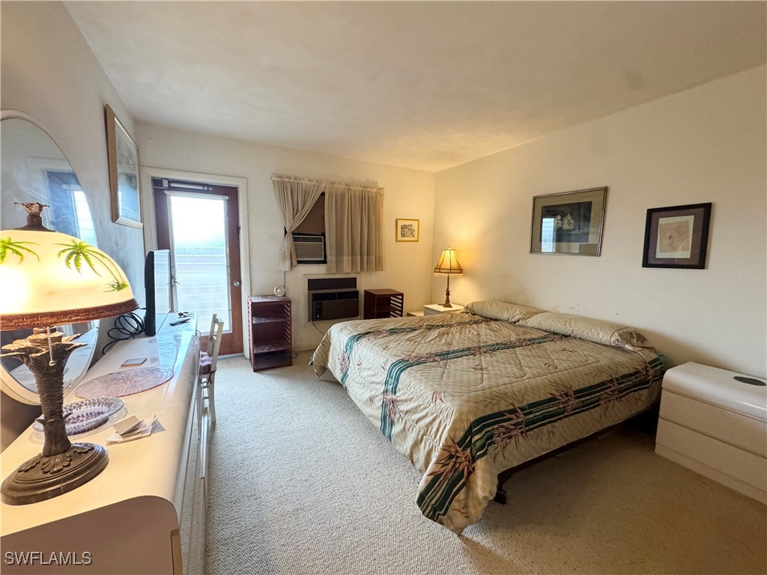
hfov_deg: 102.1
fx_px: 310
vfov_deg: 85.7
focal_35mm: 14
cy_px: 288
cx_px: 384
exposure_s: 1/60
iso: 320
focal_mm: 2.22
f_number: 2.2
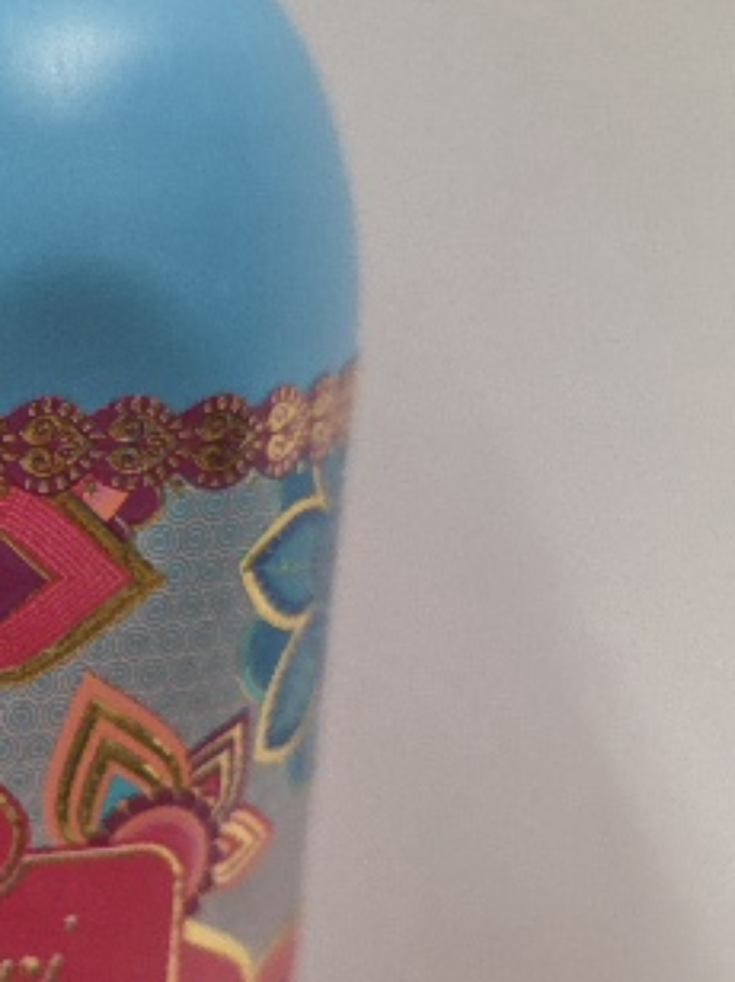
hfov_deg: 23.2
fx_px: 1700
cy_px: 685
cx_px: -38
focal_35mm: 60
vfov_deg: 31.8
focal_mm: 6.3
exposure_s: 1/101
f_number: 1.7
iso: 500
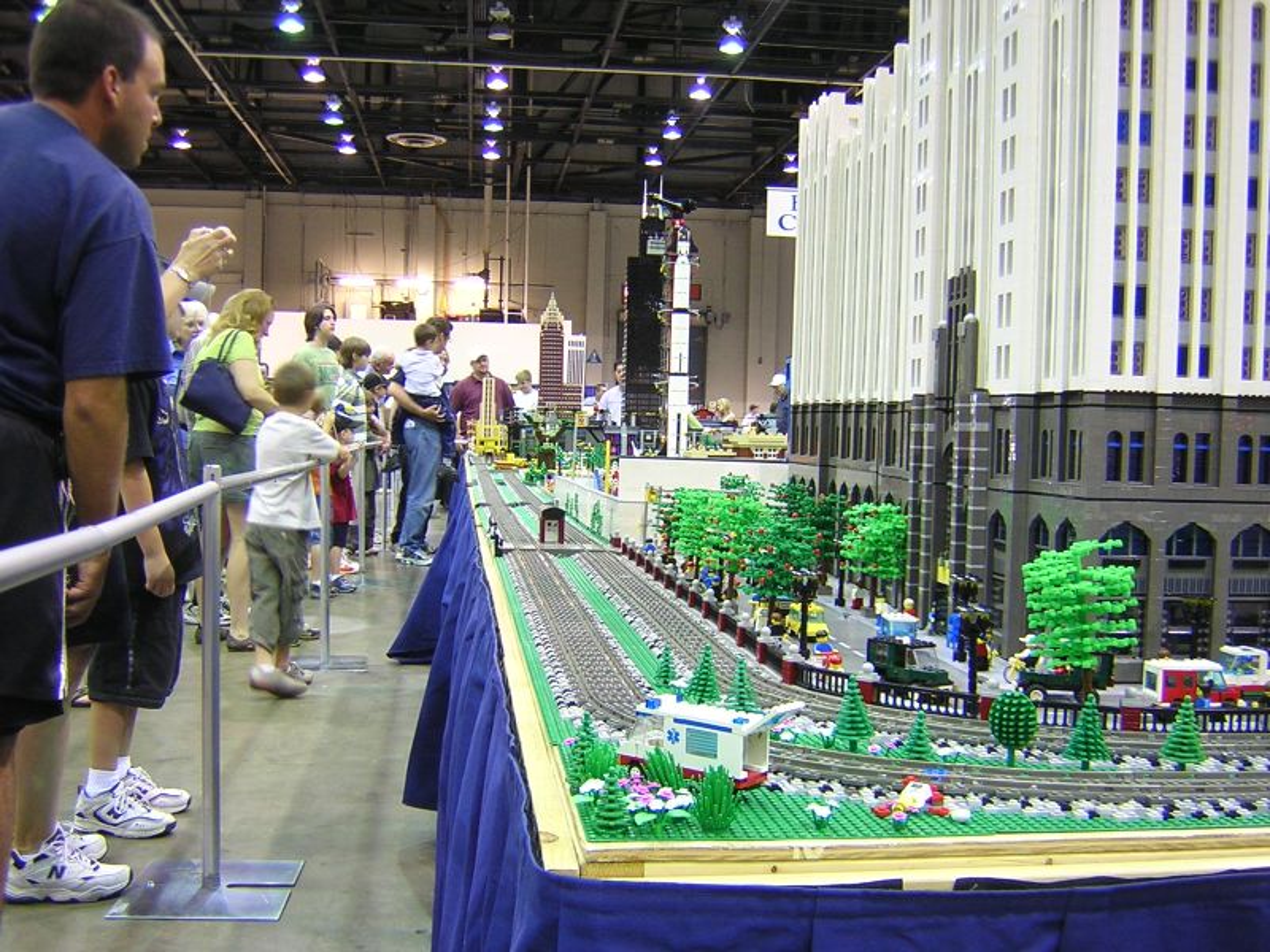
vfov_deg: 39.7
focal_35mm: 36
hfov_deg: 51.4
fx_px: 1321
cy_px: 476
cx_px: 635
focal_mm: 4.7
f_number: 2.6
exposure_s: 1/3.5
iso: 125
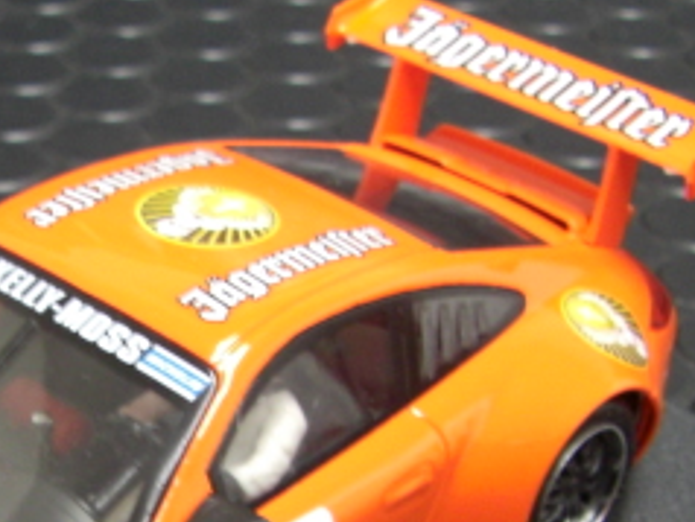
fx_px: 2050
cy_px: 496
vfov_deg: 14.3
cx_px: 6
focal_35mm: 102
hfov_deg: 18.7
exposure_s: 1/13
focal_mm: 6.3
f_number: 3.4
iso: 200
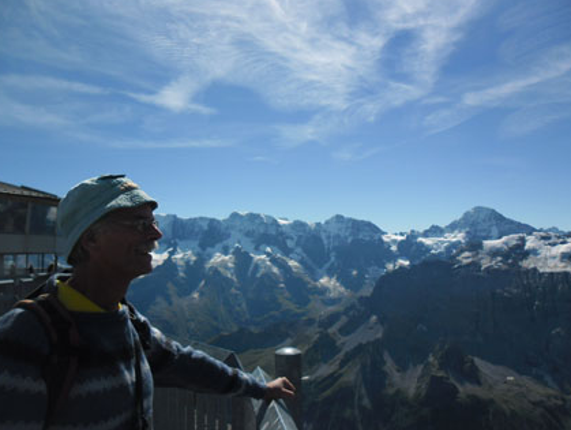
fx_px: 479
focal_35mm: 29
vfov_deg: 48.3
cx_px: 298
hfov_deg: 61.6
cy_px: 214
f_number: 9
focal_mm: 4.9
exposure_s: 1/224
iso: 80
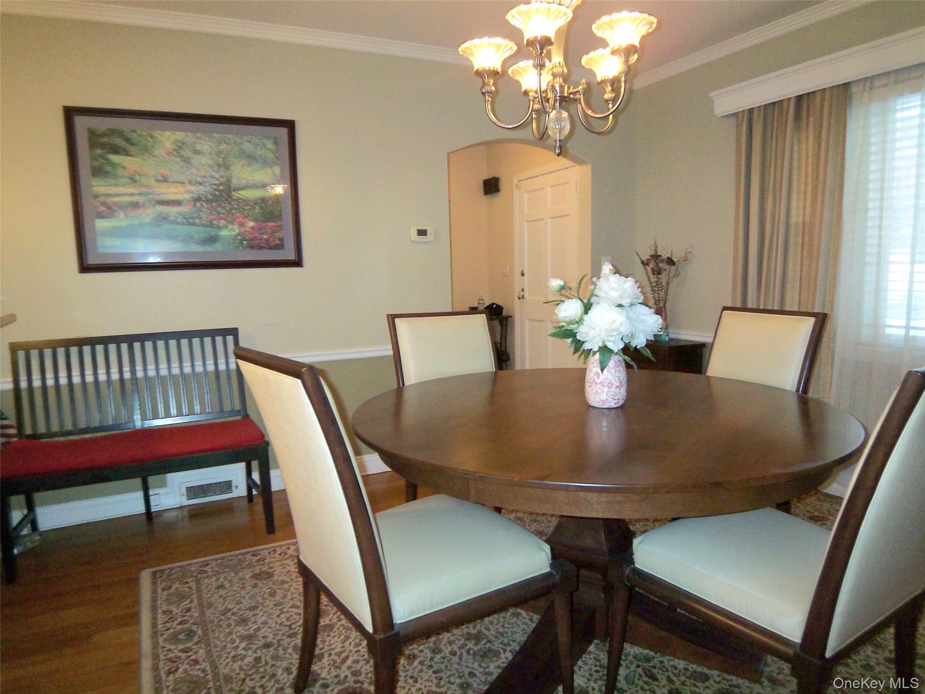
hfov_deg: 73.9
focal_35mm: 23
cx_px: 462
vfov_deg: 58.9
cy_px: 347
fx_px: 615
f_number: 2.8
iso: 200
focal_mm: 3.8
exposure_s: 1/30
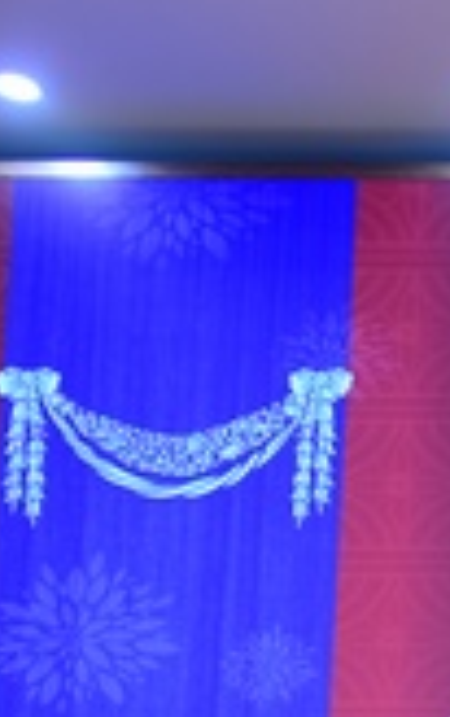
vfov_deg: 14.6
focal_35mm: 137
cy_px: 927
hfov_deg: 8.4
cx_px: 1223
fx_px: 2679
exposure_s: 1/50
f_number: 4
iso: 800
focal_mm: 34
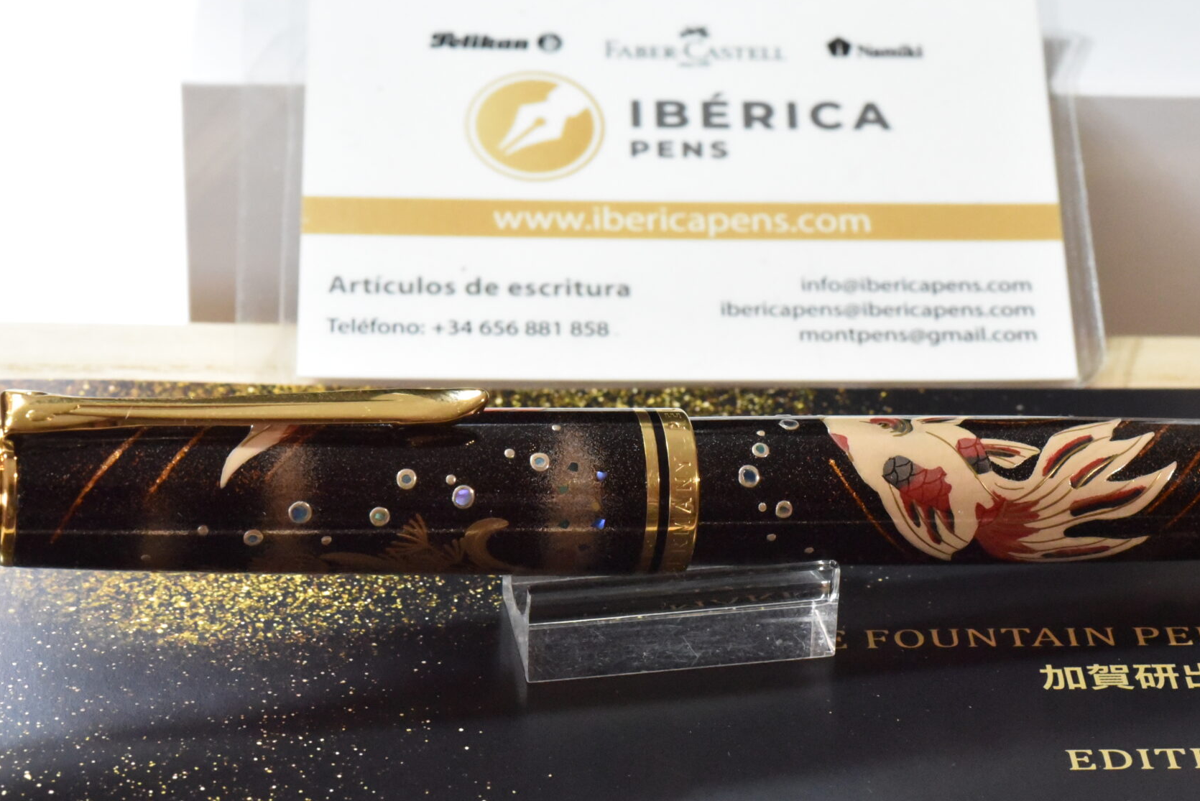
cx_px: 756
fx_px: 3068
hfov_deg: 22.1
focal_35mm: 92
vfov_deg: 14.9
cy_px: 438
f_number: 20
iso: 12800
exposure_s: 1/80
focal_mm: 60
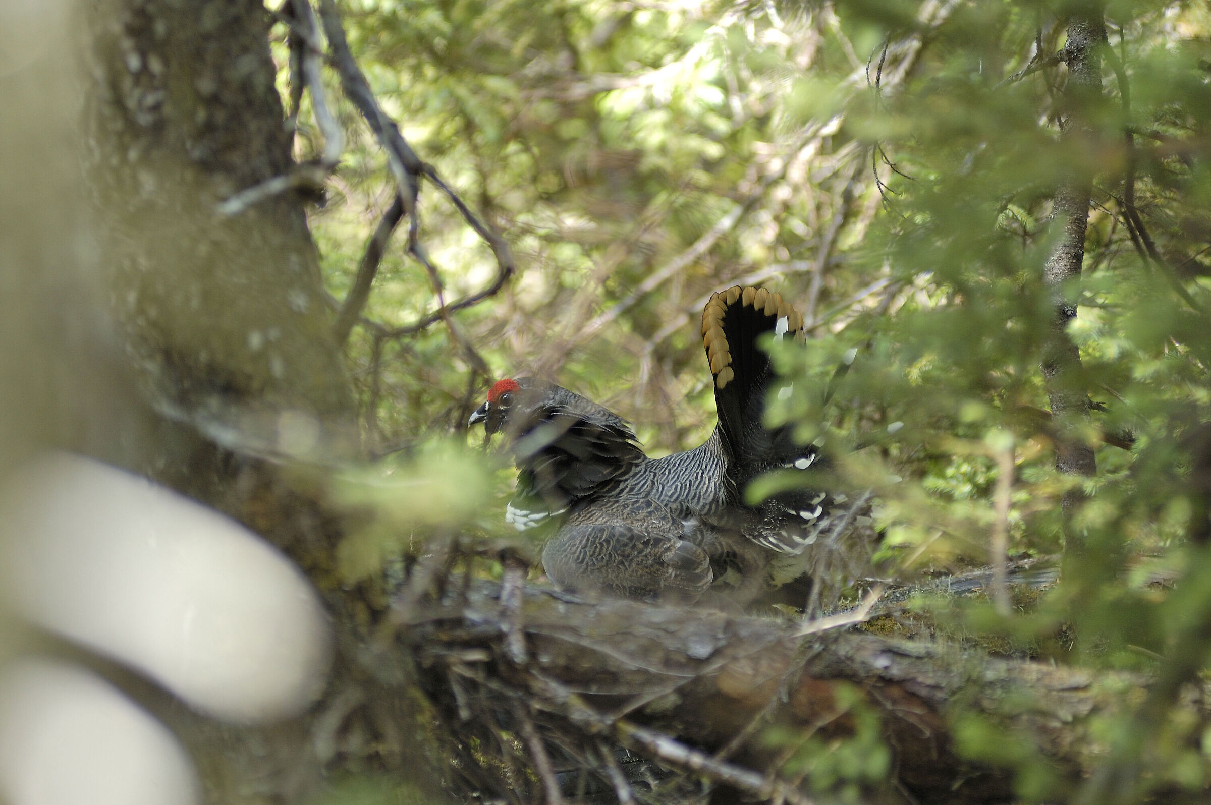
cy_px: 402
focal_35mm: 300
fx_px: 10083
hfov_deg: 6.9
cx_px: 606
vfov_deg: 4.6
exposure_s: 1/125
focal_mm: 200
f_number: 2.8
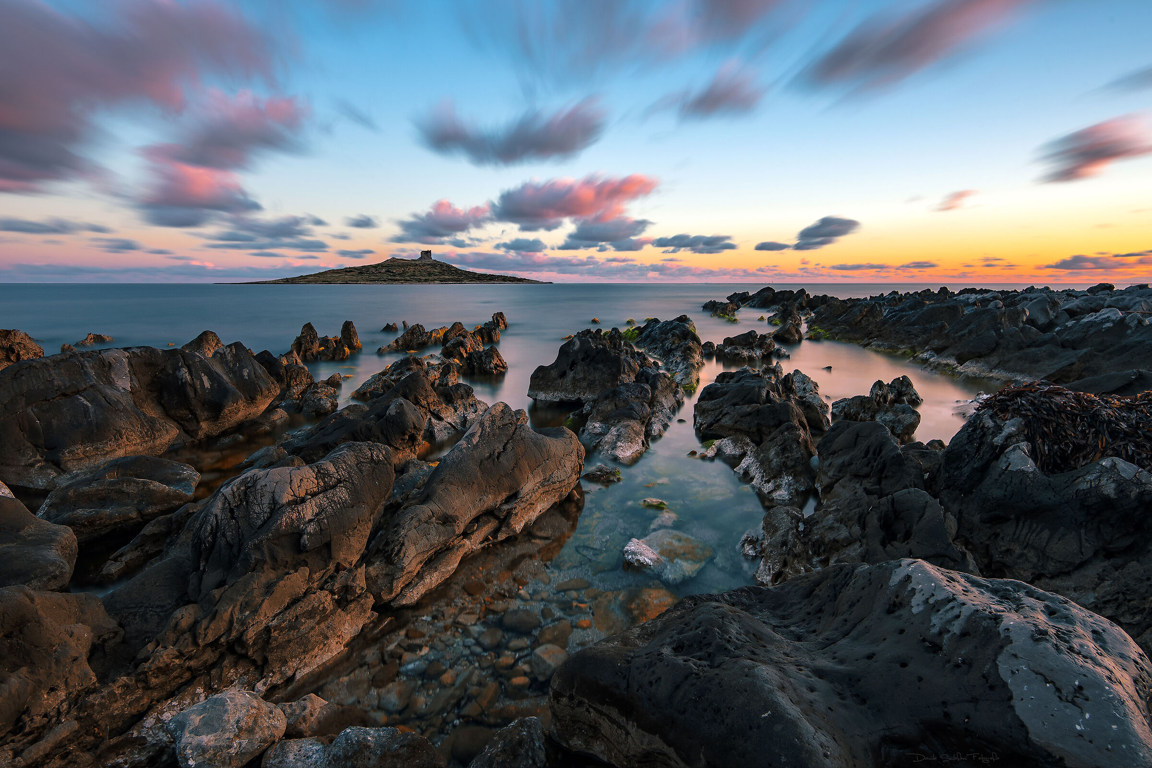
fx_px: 640
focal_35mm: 20
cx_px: 576
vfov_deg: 61.9
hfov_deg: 84.0
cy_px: 384
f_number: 11
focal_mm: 20
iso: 100
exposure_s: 154
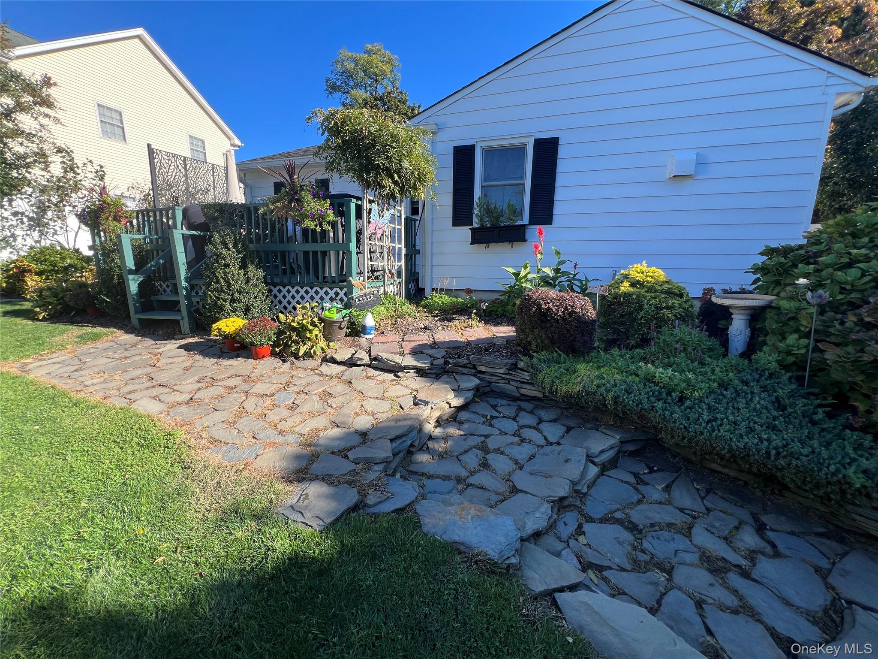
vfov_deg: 89.9
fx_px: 330
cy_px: 330
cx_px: 439
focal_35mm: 13
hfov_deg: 106.2
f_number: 1.8
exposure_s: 1/426
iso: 32
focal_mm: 1.57
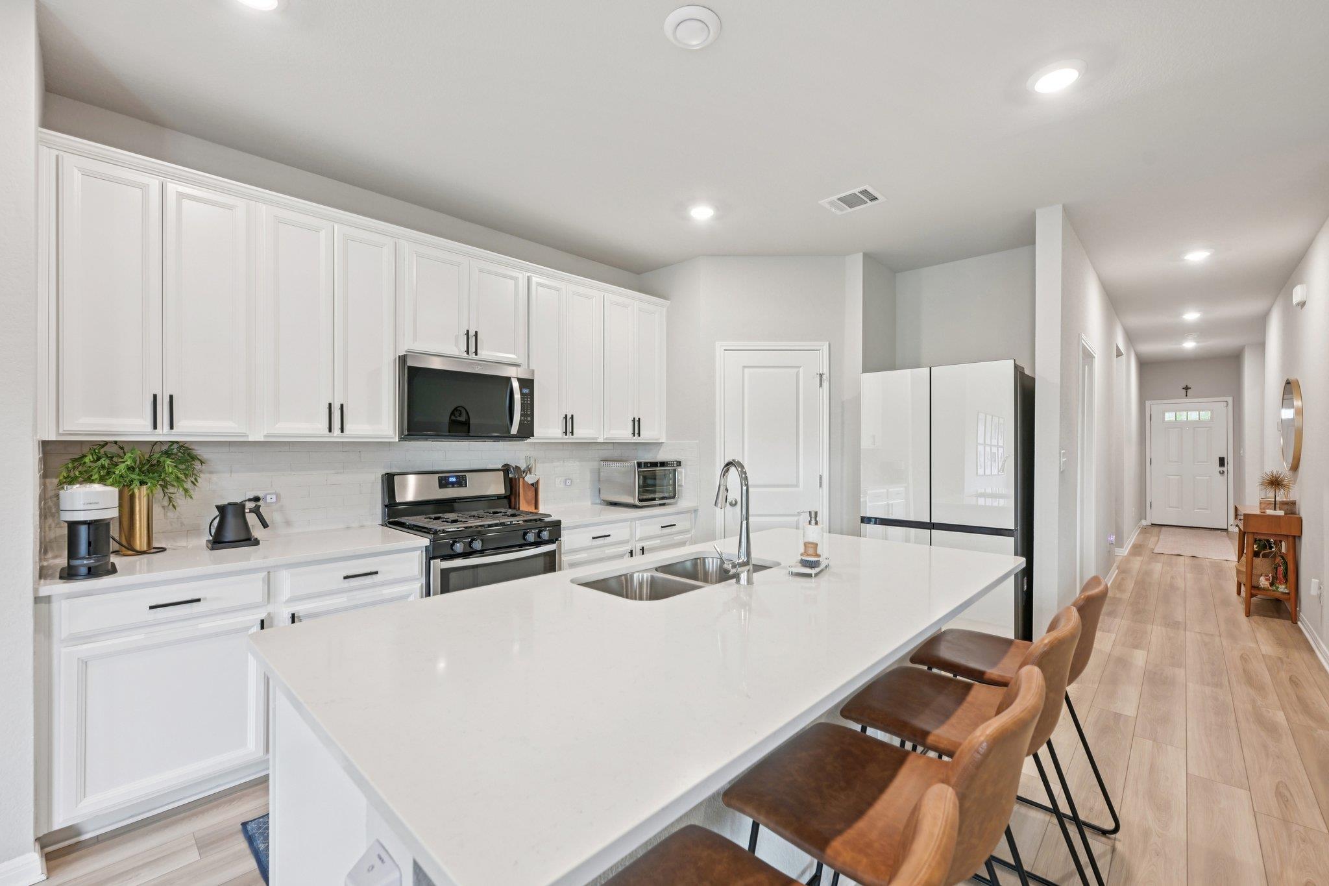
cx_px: 664
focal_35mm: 15
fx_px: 554
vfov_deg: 77.3
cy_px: 443
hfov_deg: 100.4
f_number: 6.7
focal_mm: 15
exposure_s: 1/15
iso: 400
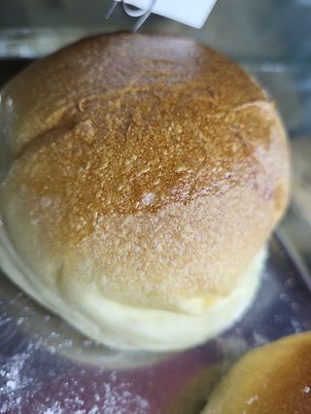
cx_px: 156
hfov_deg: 53.1
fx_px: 311
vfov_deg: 67.3
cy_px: 207
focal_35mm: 26
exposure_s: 1/100
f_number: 1.8
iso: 100
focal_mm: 5.4
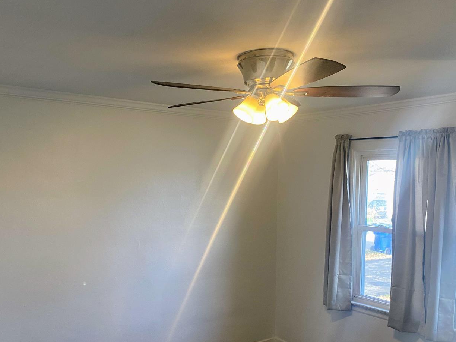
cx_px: 181
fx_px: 448
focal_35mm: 34
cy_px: 203
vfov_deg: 41.6
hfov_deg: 53.6
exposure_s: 1/60
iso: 100
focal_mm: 4.25
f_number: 1.8
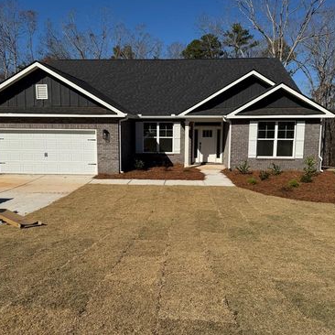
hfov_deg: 55.6
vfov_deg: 55.6
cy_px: 164
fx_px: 318
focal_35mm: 29
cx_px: 159
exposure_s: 1/10417
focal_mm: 6.76
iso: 80
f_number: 1.78
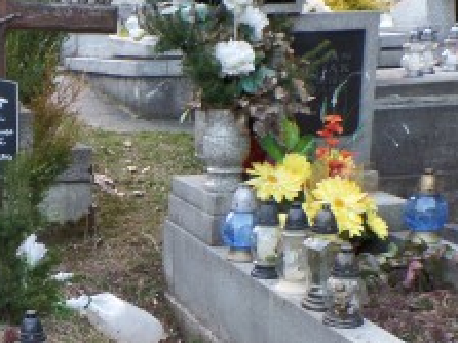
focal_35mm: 66
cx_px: 39
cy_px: 292
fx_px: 873
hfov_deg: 28.2
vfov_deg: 21.8
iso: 120
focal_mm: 4.1
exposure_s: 1/30
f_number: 2.8
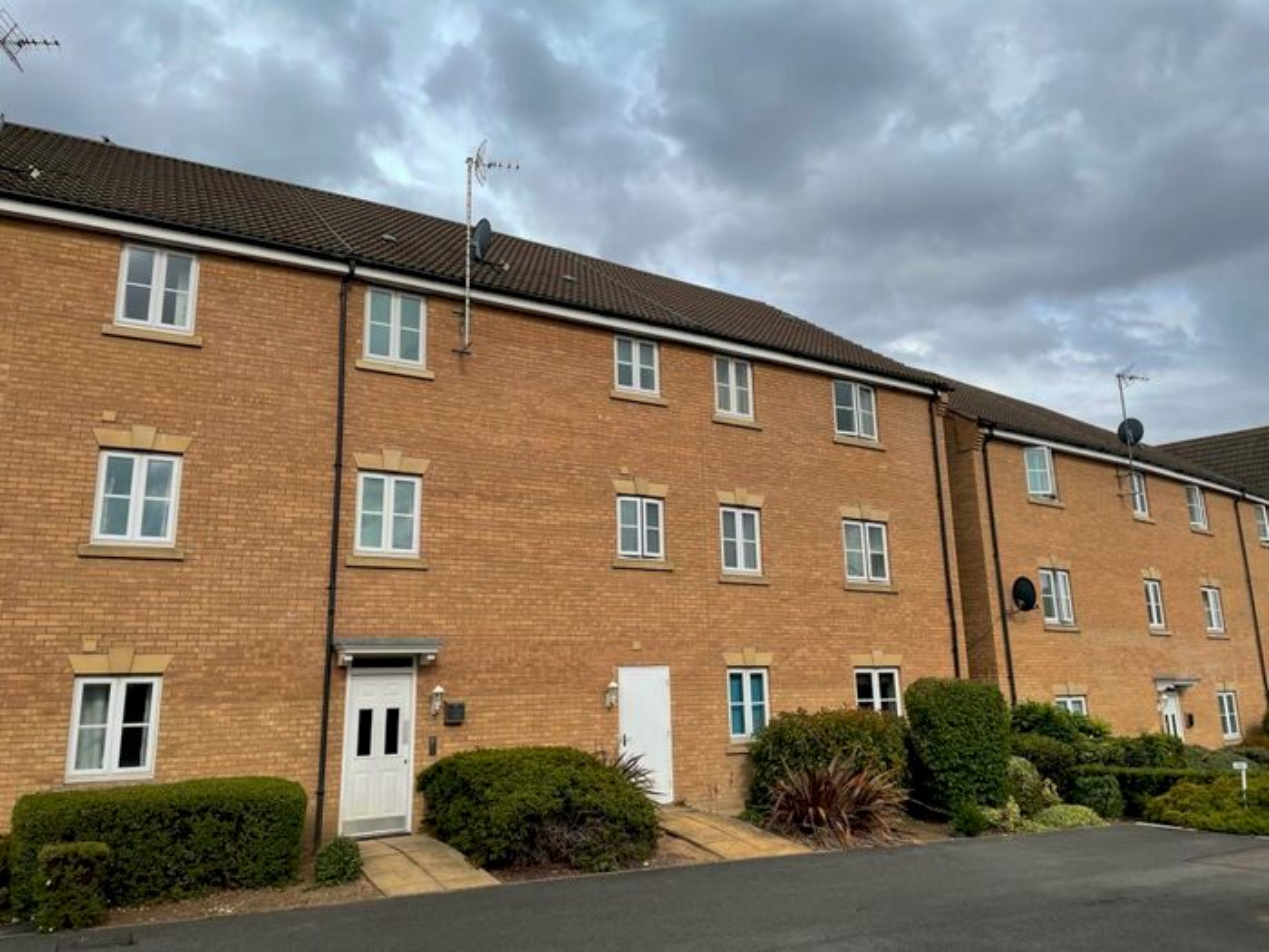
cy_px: 476
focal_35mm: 26
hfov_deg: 67.3
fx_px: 953
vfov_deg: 53.1
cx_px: 634
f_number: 1.6
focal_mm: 4.2
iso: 32
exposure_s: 1/2564
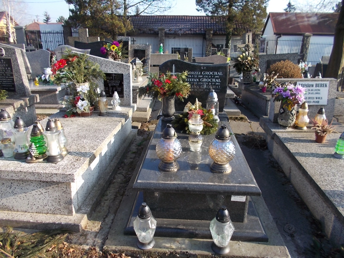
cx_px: 172
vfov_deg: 53.1
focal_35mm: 26
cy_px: 129
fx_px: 258
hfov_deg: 67.3
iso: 80
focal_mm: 4.6
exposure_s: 1/320
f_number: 3.2
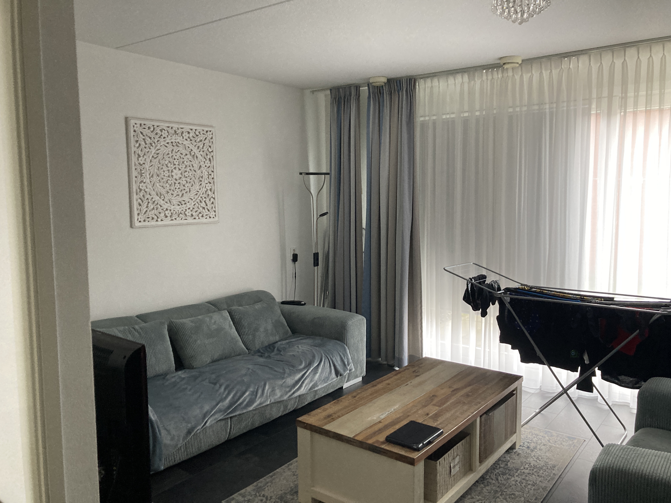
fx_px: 543
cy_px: 252
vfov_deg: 49.7
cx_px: 336
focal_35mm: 28
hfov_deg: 63.4
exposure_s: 1/60
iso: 320
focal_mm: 3.99
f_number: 1.8
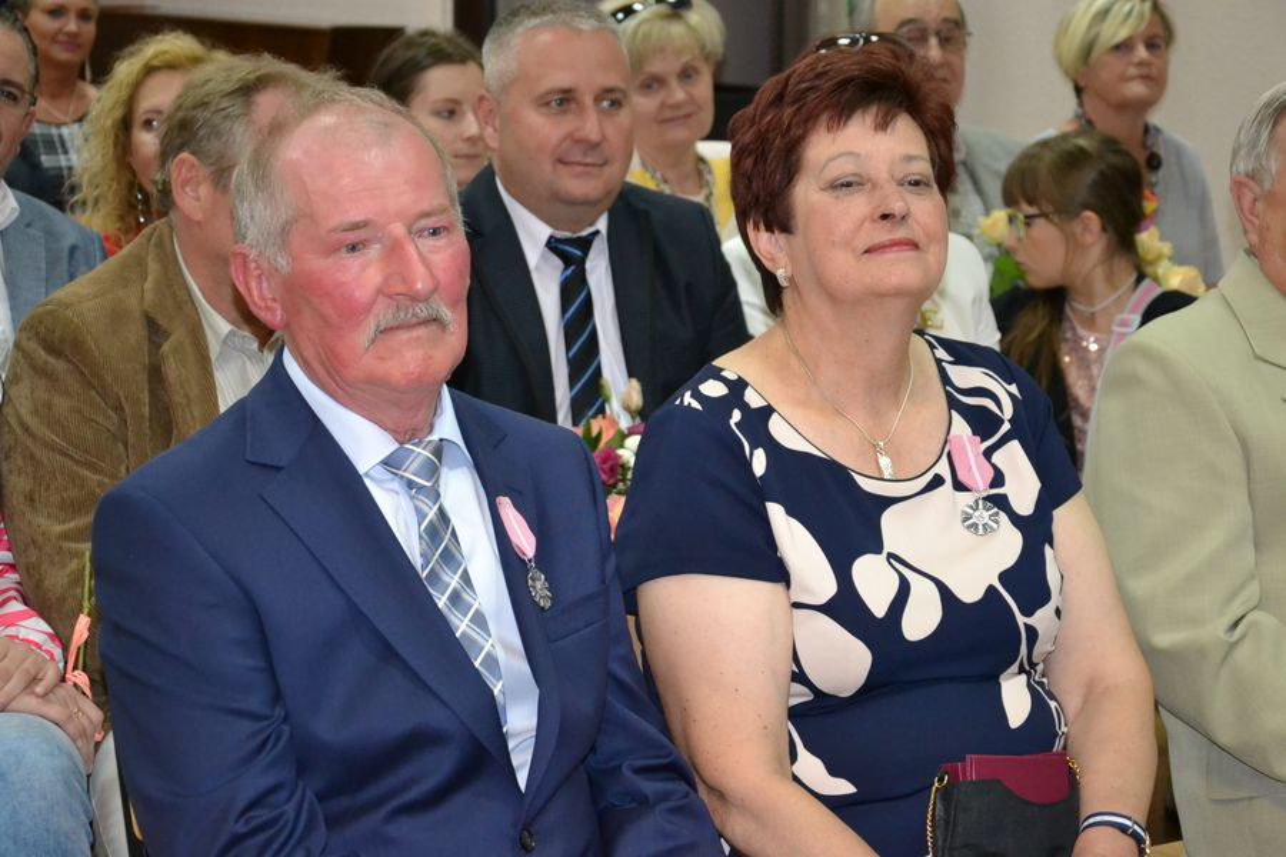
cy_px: 428
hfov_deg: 21.9
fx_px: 3322
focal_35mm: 93
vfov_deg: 14.7
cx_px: 643
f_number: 5.3
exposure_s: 1/60
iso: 3200
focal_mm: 62
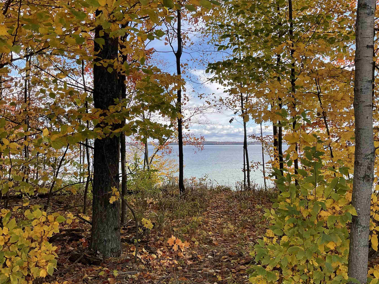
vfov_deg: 42.9
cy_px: 126
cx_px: 194
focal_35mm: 33
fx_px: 361
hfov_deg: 55.3
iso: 16
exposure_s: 1/674
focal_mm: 3
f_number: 1.8
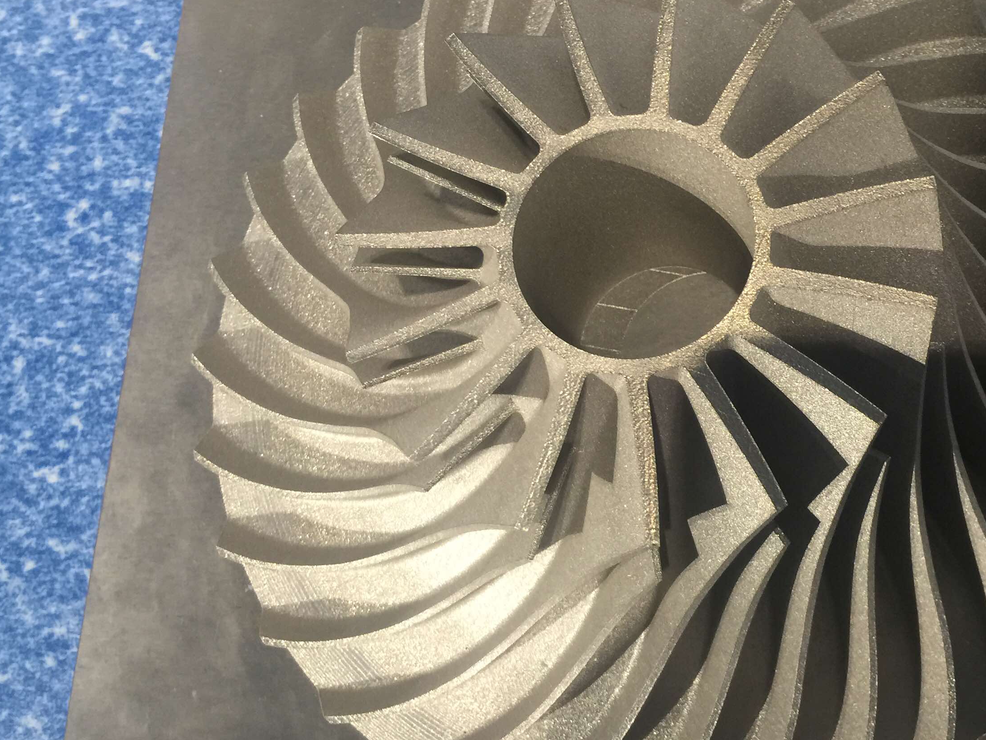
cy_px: 359
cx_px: 686
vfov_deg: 33.6
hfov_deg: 43.0
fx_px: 1225
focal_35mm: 43
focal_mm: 4.15
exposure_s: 1/33
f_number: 2.2
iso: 64
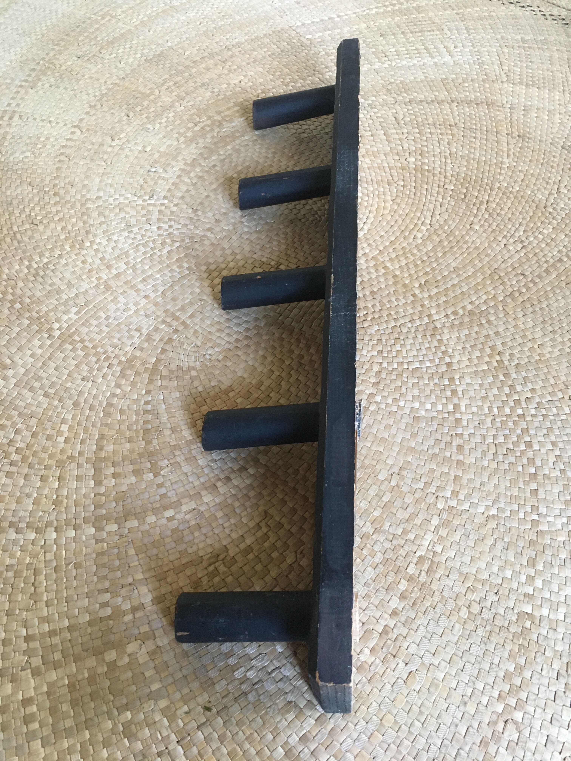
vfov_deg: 61.7
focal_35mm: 29
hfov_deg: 48.2
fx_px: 638
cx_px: 286
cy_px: 380
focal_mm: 4.15
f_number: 2.2
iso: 200
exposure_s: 1/20
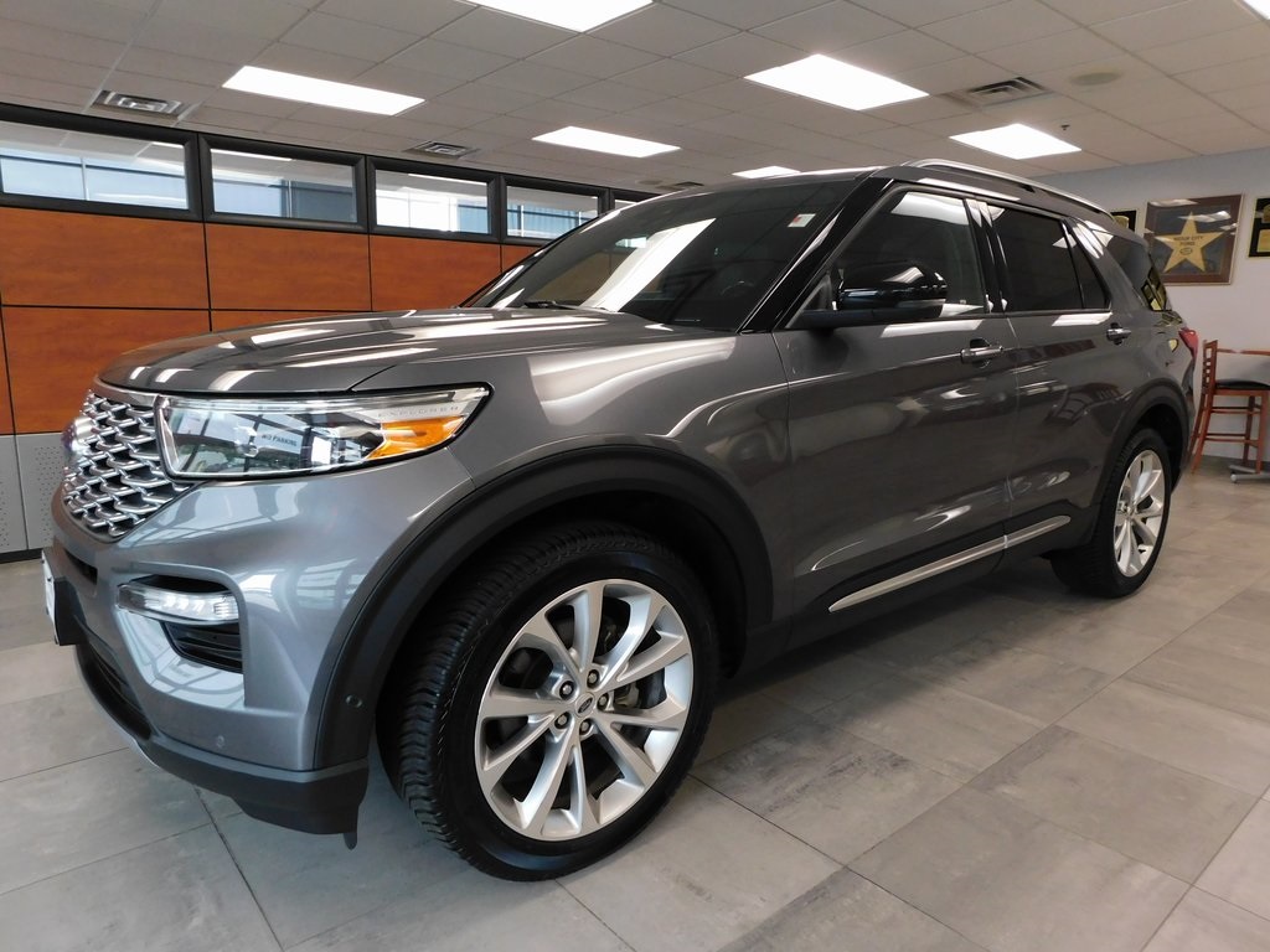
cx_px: 635
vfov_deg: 58.9
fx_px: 844
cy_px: 476
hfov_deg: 73.9
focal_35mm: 23
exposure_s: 1/30
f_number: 3
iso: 250
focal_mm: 4
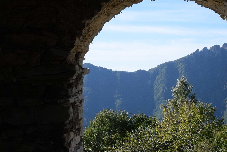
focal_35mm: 62
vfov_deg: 21.9
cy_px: 84
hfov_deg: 31.6
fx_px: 391
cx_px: 180
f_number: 5.6
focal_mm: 20
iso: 800
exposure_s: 1/3200
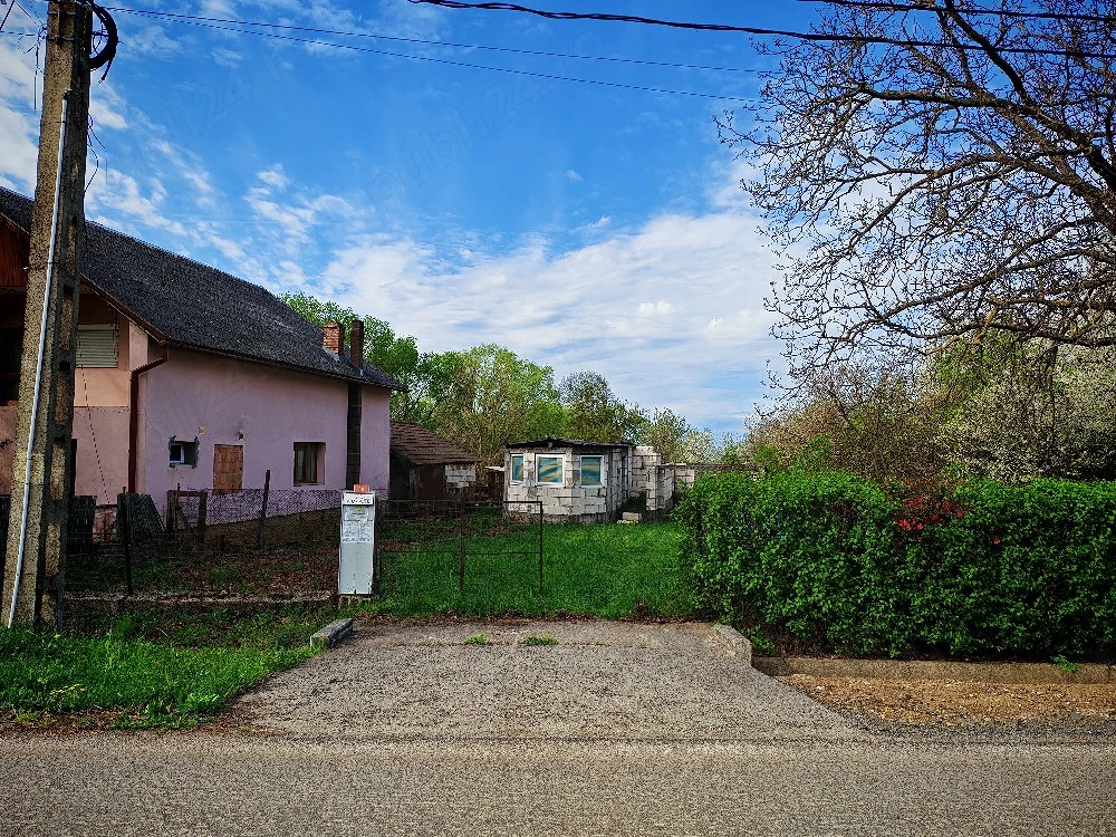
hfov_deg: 71.6
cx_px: 558
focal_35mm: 24
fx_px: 774
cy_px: 418
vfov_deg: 56.8
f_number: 1.9
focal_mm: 6.12
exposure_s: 1/556
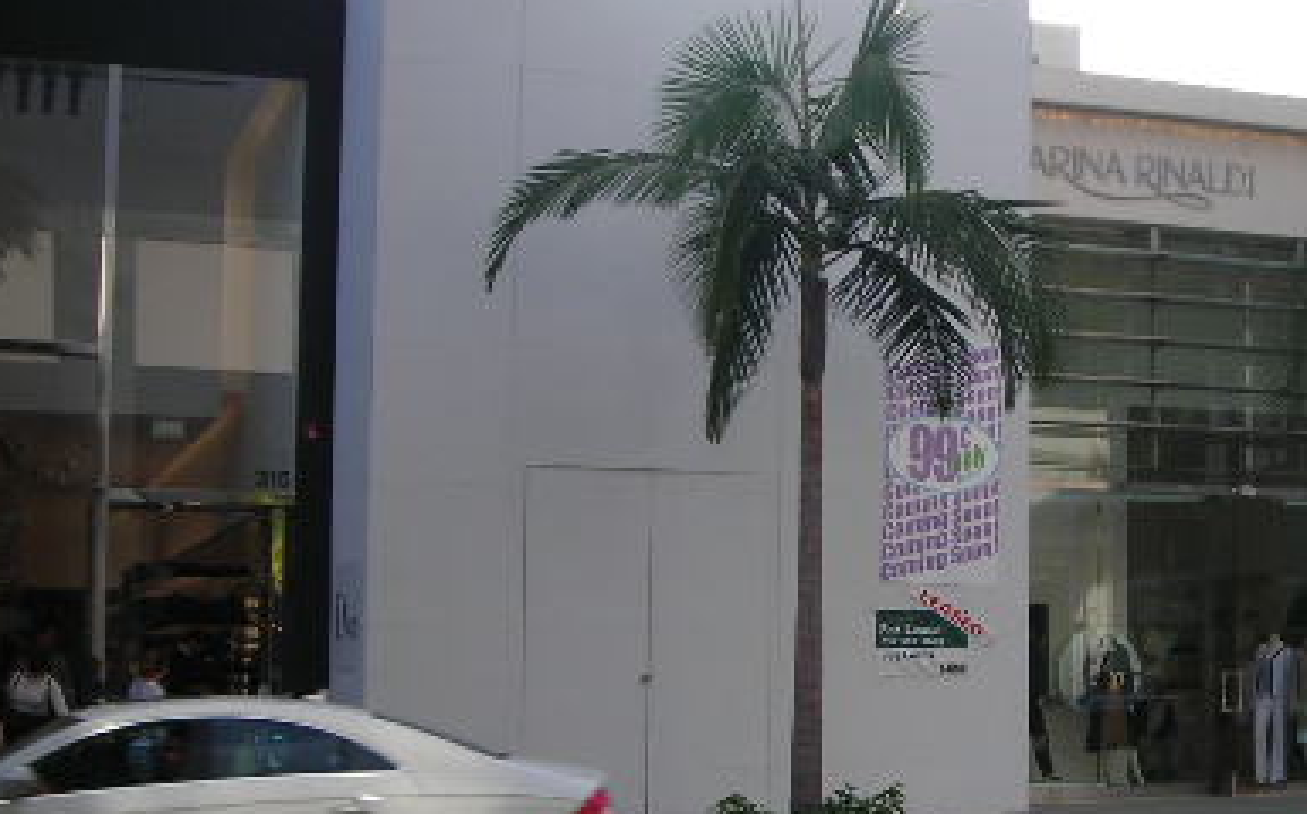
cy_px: 499
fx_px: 2385
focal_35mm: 67
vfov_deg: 19.4
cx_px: 961
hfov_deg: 30.2
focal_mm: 6.3
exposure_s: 1/144
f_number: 6.4
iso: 50
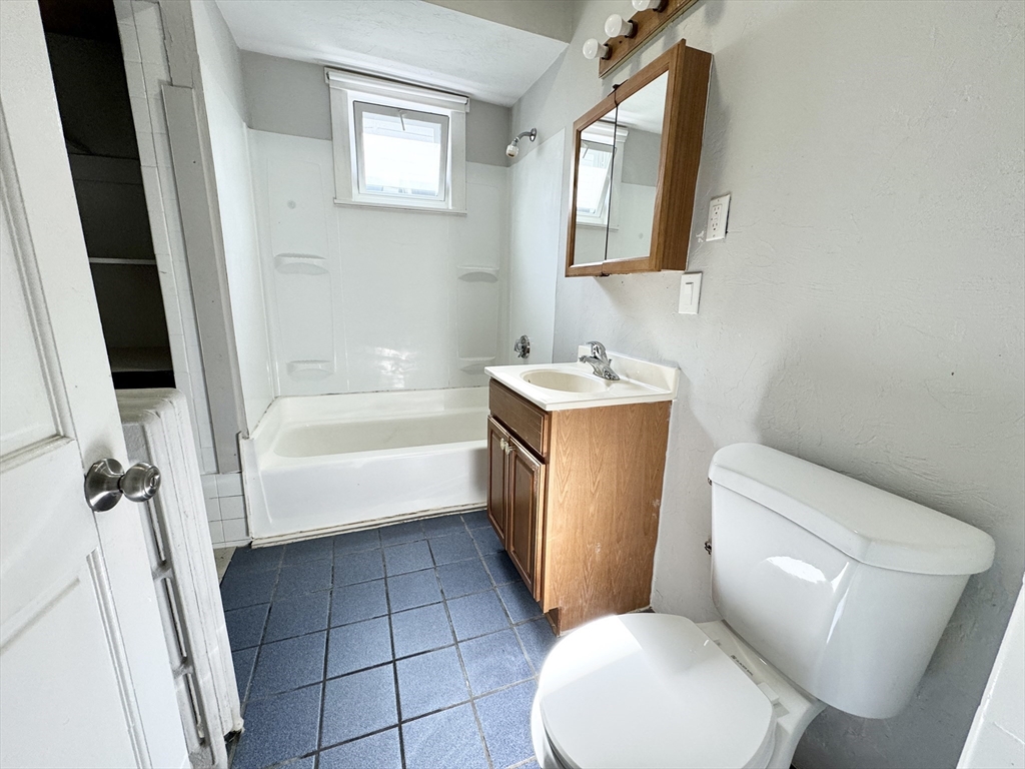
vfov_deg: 85.7
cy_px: 384
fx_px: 415
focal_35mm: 14
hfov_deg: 102.1
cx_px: 512
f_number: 2.2
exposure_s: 1/99
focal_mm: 2.22
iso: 160
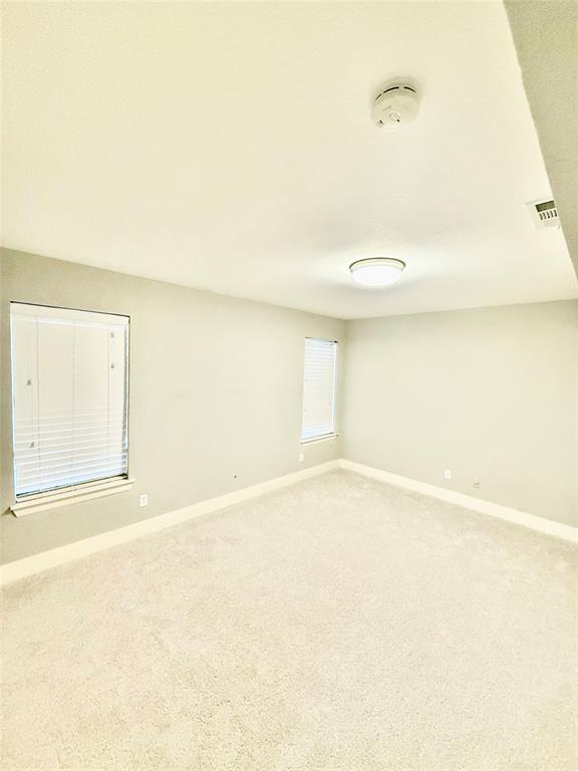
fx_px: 312
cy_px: 386
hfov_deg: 85.7
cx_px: 289
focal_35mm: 14
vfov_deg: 102.1
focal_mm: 2.22
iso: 640
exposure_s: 1/120
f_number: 2.2
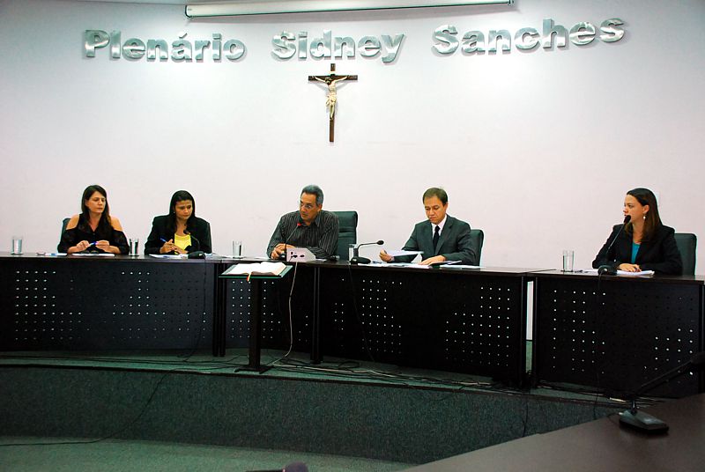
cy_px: 236
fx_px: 765
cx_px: 352
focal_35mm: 39
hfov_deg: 49.5
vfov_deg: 34.3
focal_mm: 26
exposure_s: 1/40
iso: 1600
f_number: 5
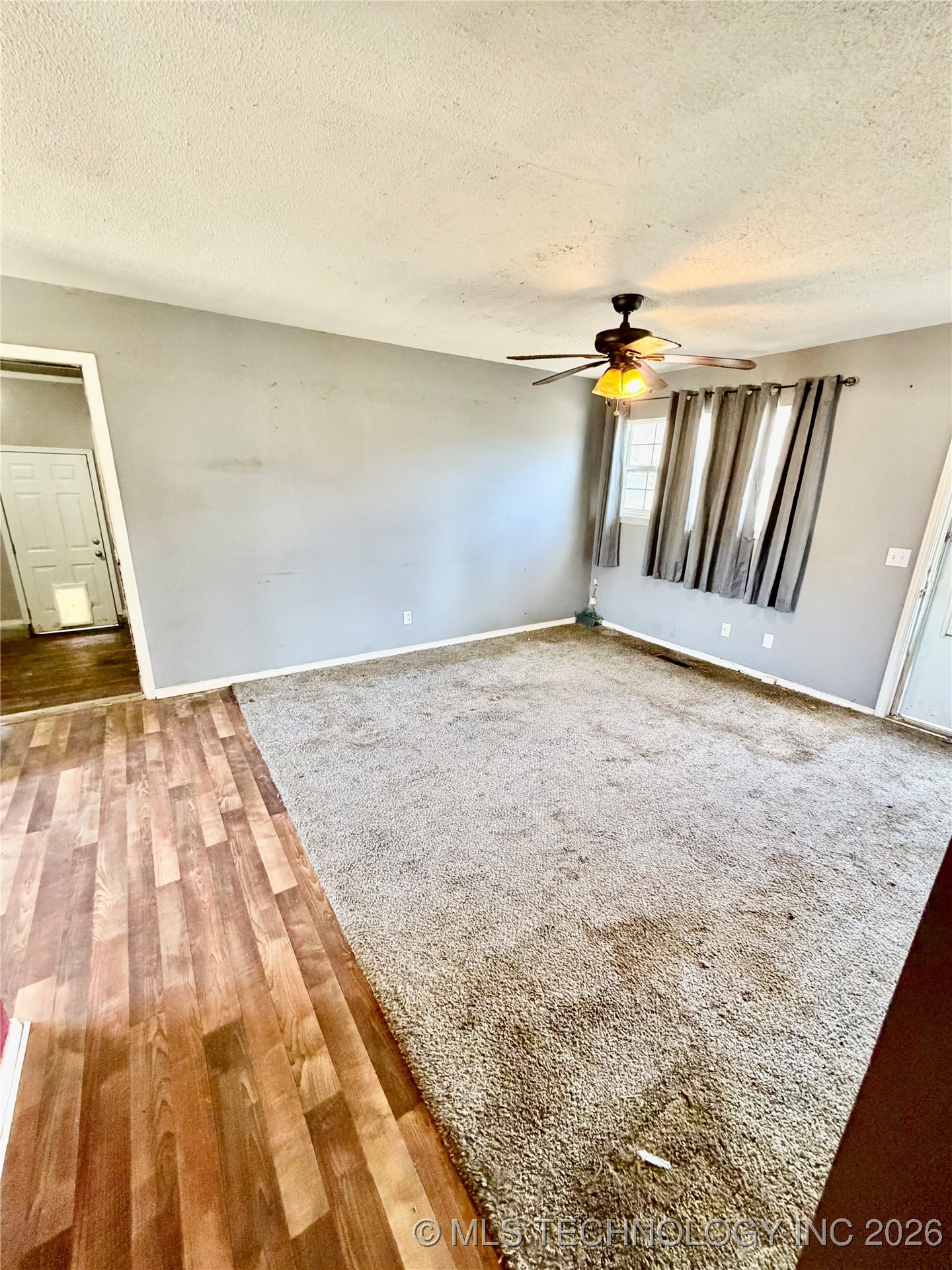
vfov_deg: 102.1
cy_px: 635
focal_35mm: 14
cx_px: 476
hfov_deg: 85.7
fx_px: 513
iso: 400
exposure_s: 1/60
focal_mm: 2.22
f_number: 2.2
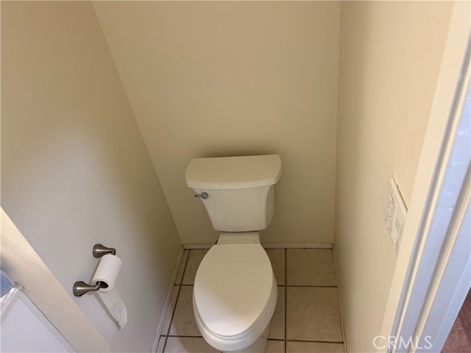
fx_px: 354
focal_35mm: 26
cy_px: 176
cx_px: 236
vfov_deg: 53.1
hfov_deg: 67.3
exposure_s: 1/60
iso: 64
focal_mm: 5.7
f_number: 1.5
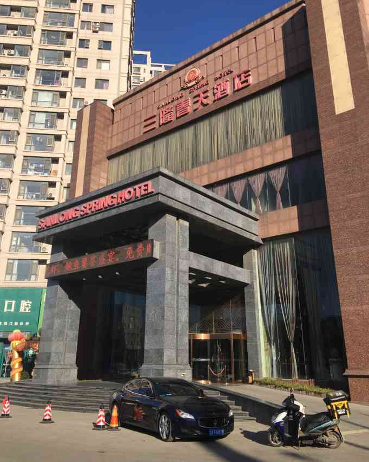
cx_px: 181
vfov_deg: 57.1
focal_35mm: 31
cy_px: 210
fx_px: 423
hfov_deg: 47.1
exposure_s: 1/1508
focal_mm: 4.15
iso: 25
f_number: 2.2
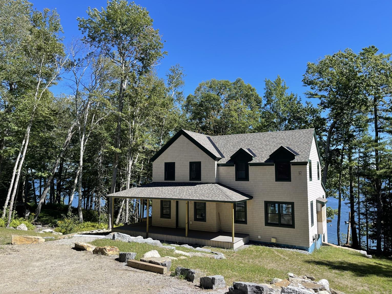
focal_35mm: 25
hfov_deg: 69.4
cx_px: 196
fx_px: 283
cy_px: 147
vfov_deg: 54.9
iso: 32
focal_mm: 5.1
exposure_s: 1/1667
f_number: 1.6
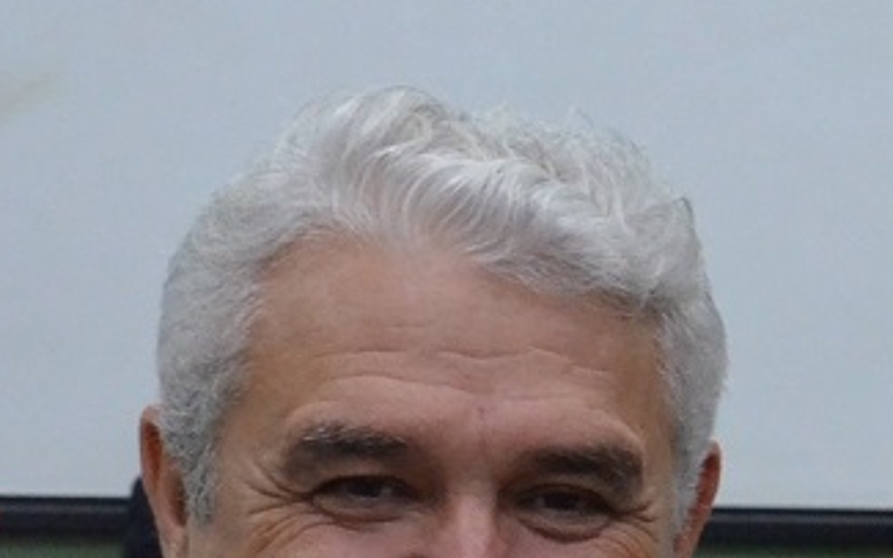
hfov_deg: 13.4
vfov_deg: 8.2
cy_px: 999
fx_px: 3772
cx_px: 841
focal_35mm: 155
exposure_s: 1/160
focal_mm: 22
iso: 2500
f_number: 4
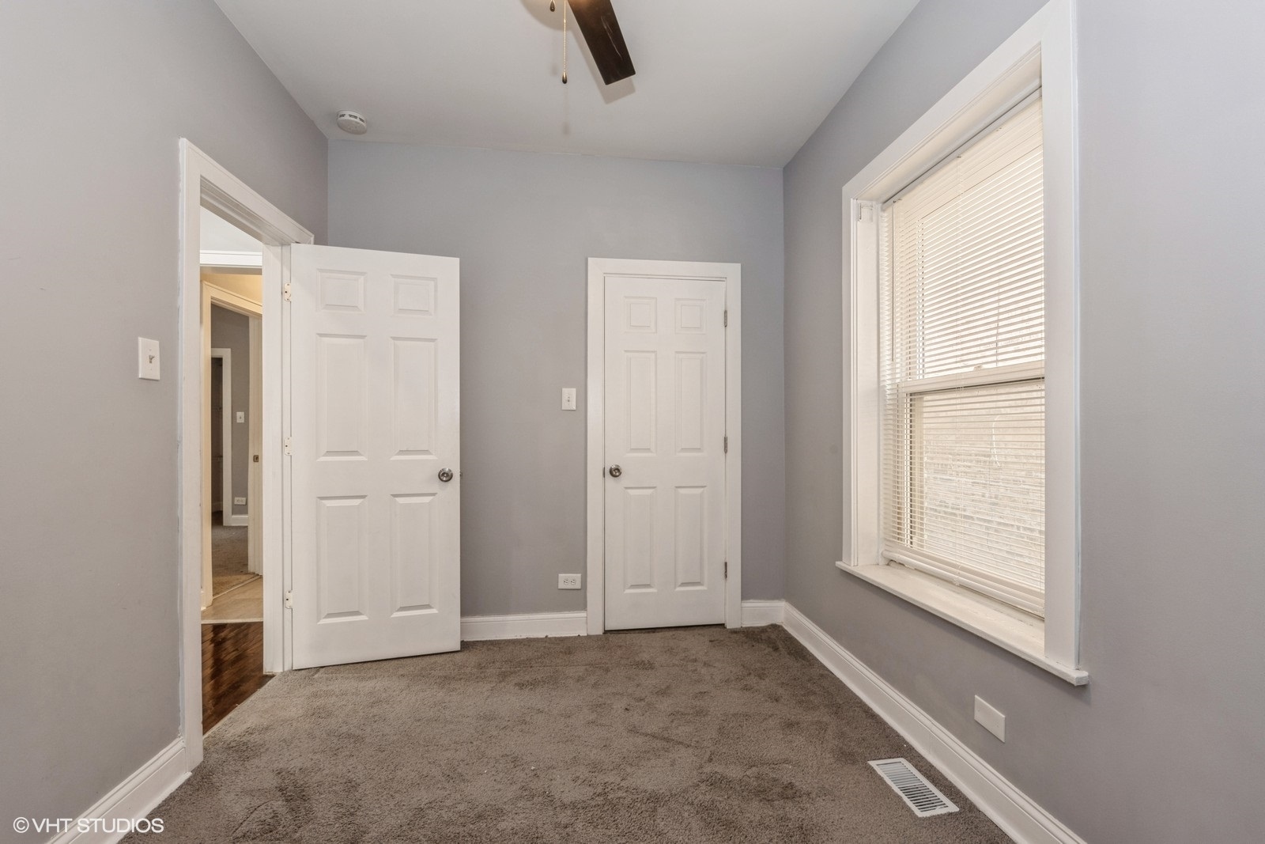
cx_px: 632
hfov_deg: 100.4
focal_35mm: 15
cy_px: 422
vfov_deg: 77.3
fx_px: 527
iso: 200
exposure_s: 1/10
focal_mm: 15
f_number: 11
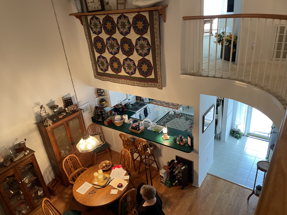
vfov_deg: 53.1
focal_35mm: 26
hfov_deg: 67.3
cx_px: 144
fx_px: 216
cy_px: 108
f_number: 1.6
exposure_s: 1/60
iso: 200
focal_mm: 4.2
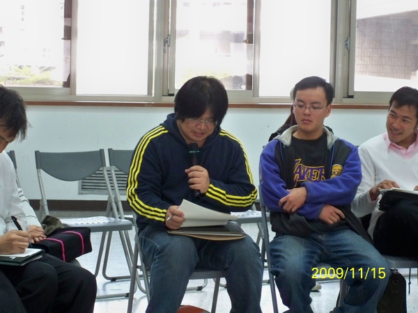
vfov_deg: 14.1
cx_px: 209
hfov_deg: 18.7
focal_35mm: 105
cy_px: 156
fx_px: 1268
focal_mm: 18.8
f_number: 5.7
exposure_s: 1/30
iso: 400
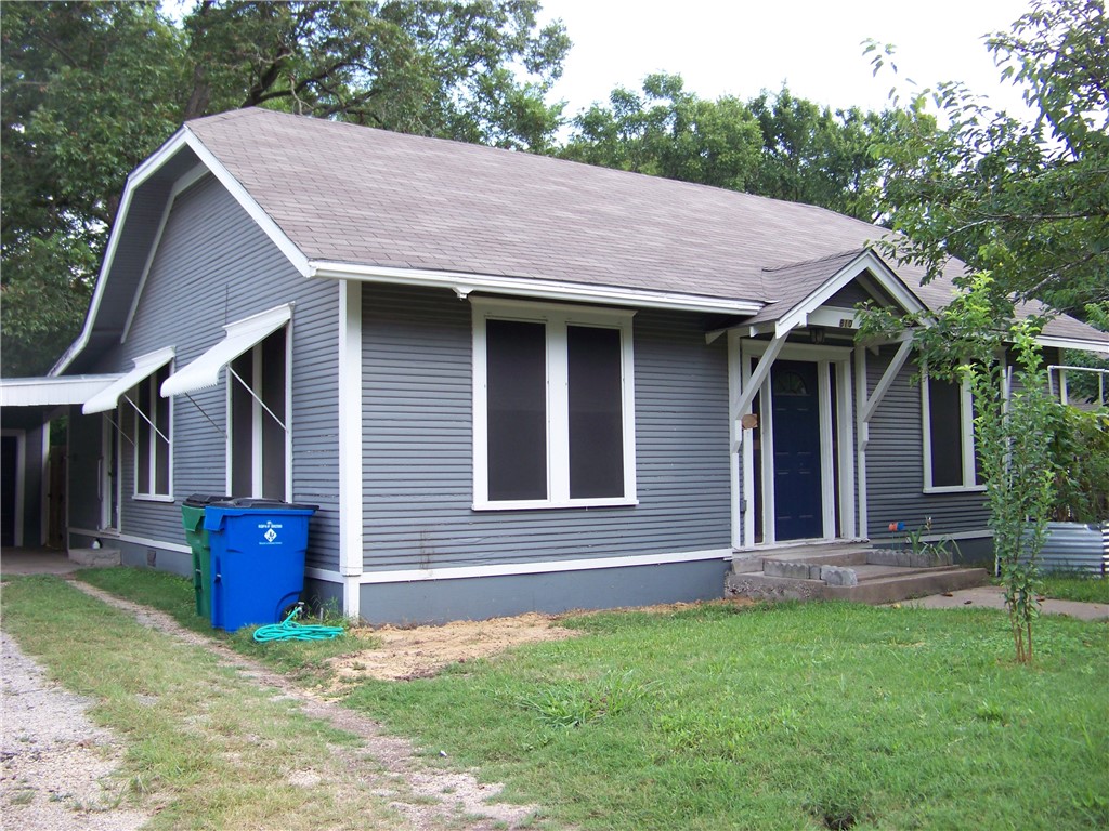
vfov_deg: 39.7
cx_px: 554
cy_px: 416
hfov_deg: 51.4
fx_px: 1153
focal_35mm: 36
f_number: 2.8
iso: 64
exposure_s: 1/200
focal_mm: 5.85
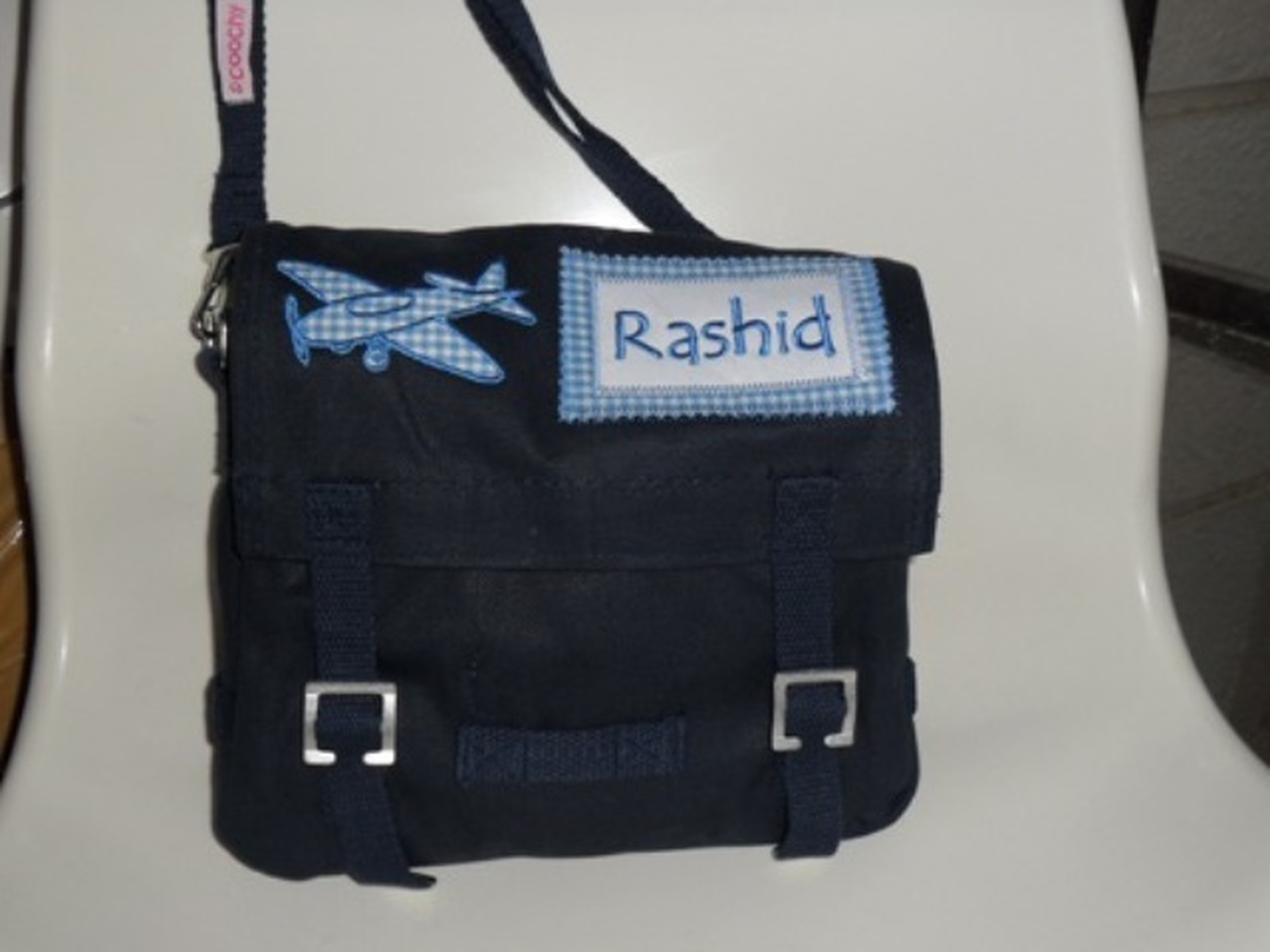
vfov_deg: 38.7
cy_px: 476
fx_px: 1357
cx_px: 635
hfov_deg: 50.1
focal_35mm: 37
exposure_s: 1/45
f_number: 10.1
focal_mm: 6.6
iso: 100
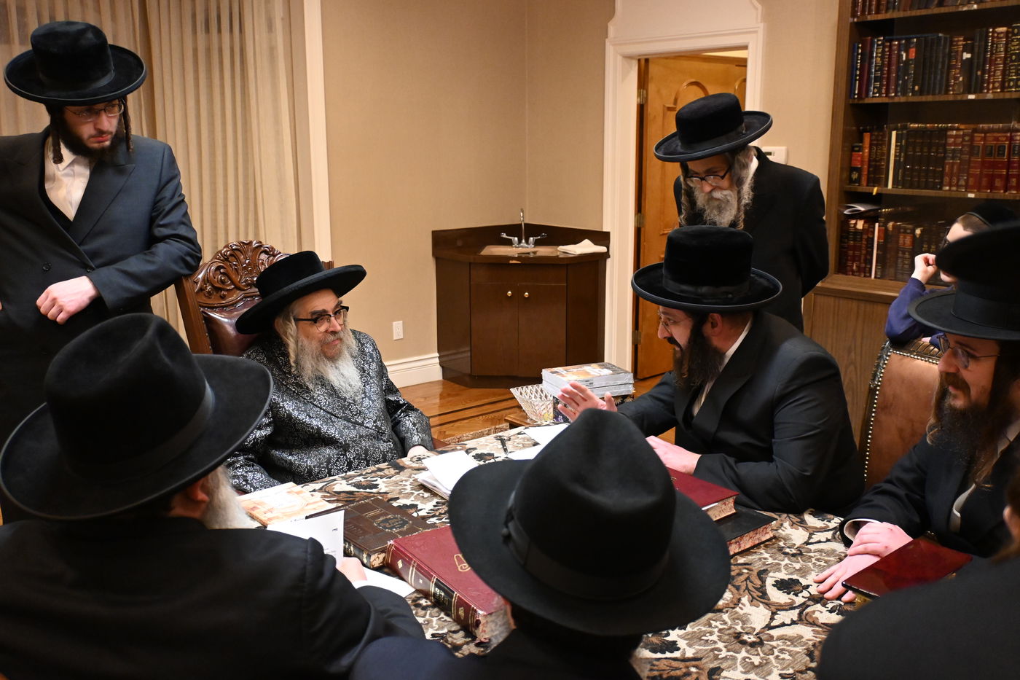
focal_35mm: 32
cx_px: 510
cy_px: 340
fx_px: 914
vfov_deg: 40.8
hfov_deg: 58.3
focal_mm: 21.5
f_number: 4
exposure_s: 1/125
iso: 4000
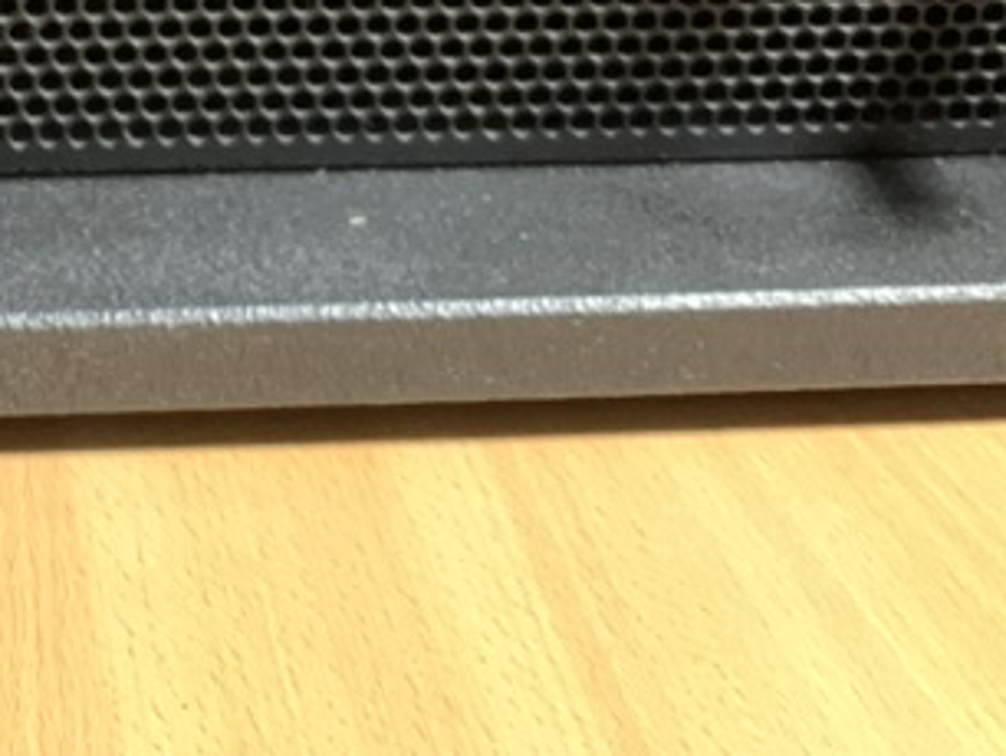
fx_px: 2530
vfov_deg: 15.4
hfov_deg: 21.6
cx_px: -13
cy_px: -440
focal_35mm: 87
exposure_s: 1/30
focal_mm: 4.25
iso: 640
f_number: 1.8
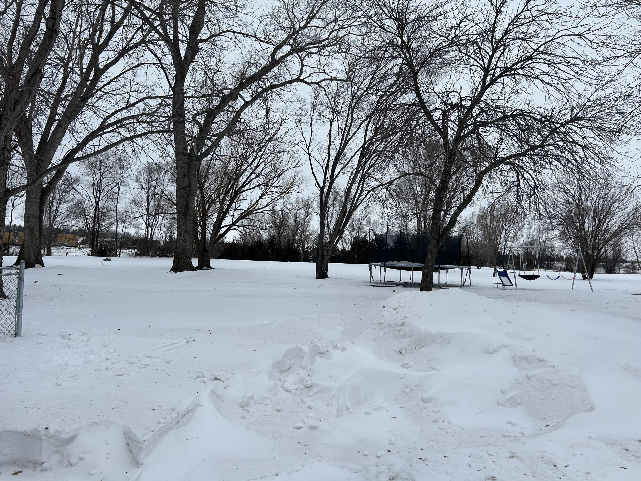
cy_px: 240
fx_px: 481
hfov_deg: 67.3
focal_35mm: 26
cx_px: 320
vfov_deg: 53.1
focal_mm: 5.7
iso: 50
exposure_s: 1/4444
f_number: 1.5
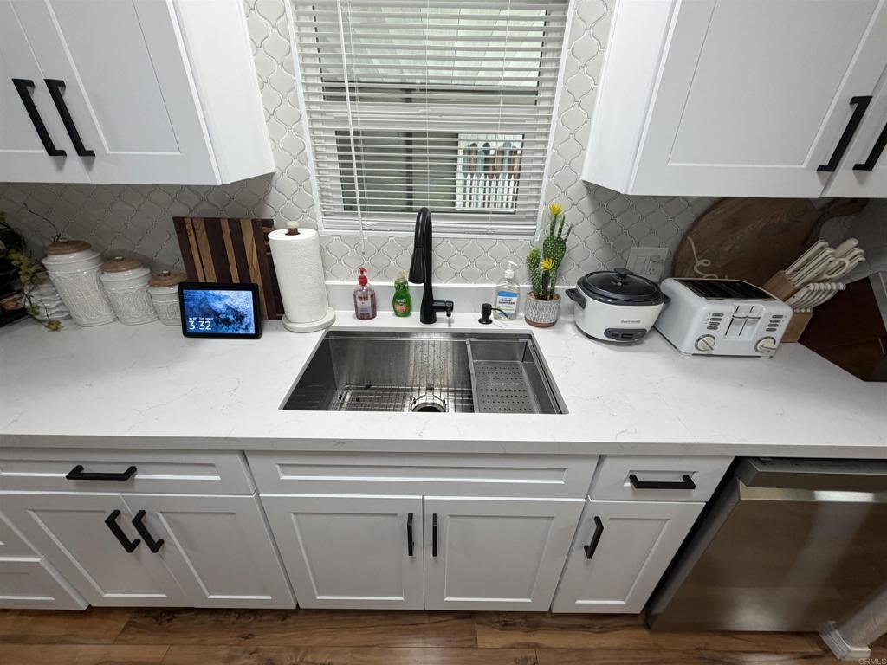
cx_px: 444
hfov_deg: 102.1
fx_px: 359
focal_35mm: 14
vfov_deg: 85.7
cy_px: 332
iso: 250
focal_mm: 2.22
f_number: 2.2
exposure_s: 1/120
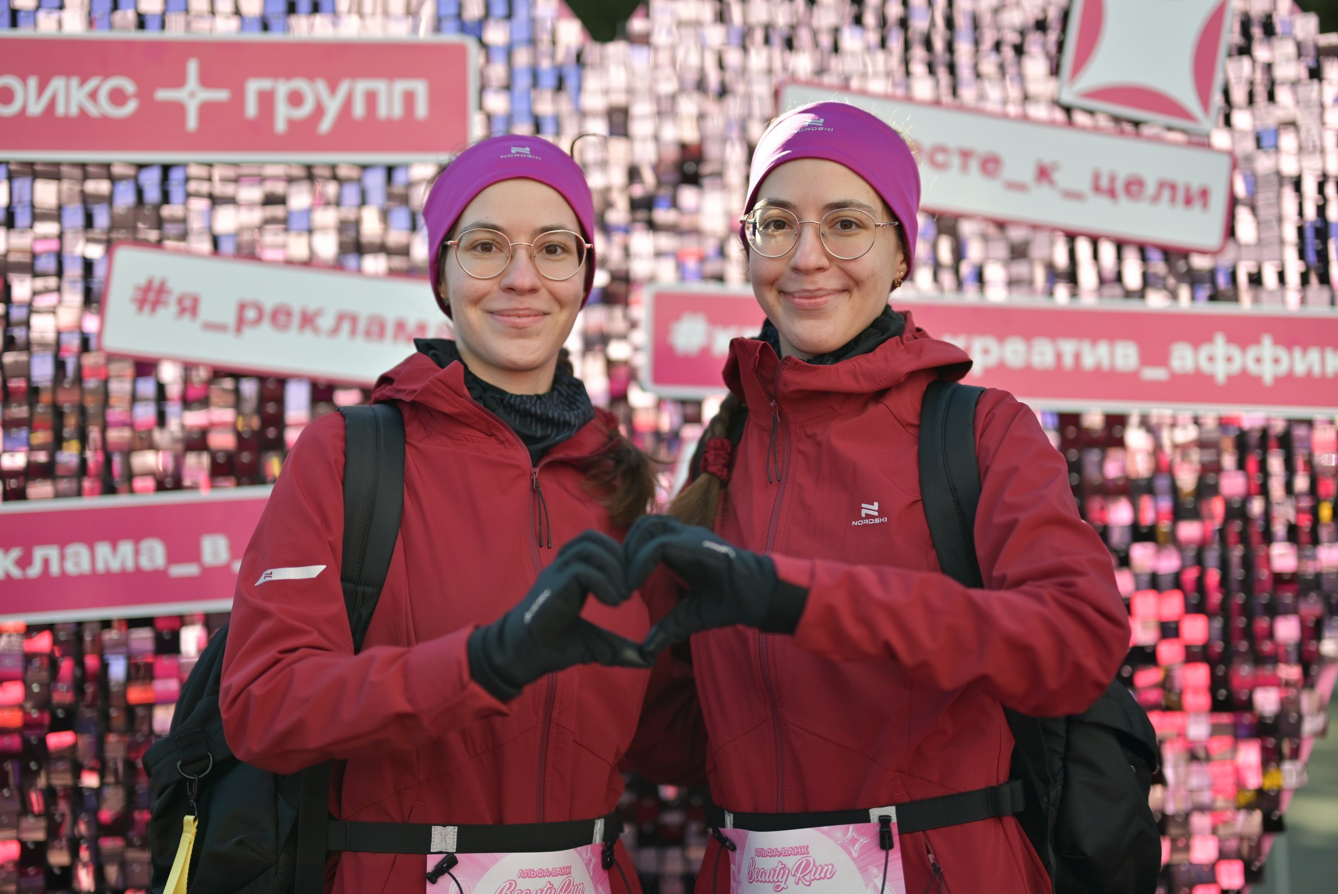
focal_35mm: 50
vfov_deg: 27.0
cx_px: 669
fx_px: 1859
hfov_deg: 39.6
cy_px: 447
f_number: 1.2
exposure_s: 1/5000
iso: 125
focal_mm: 50
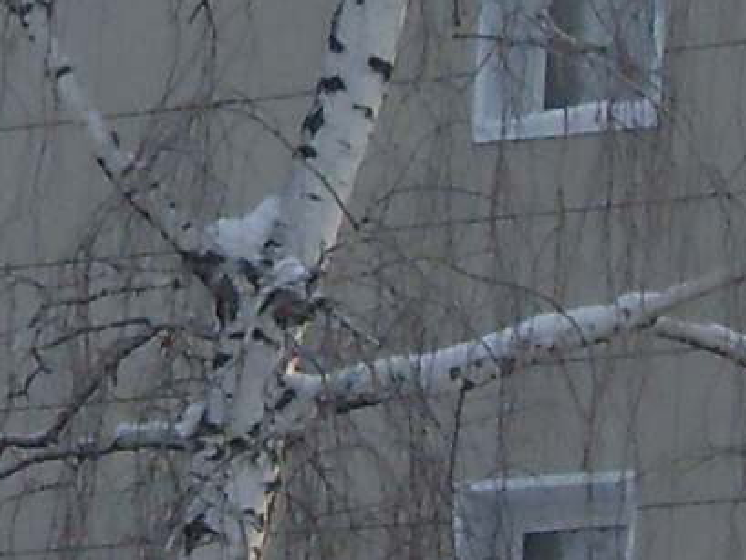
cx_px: 525
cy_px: -166
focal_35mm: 295
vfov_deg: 5.0
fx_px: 6359
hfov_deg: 6.7
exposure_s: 1/125
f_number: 7
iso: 80
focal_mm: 6.3
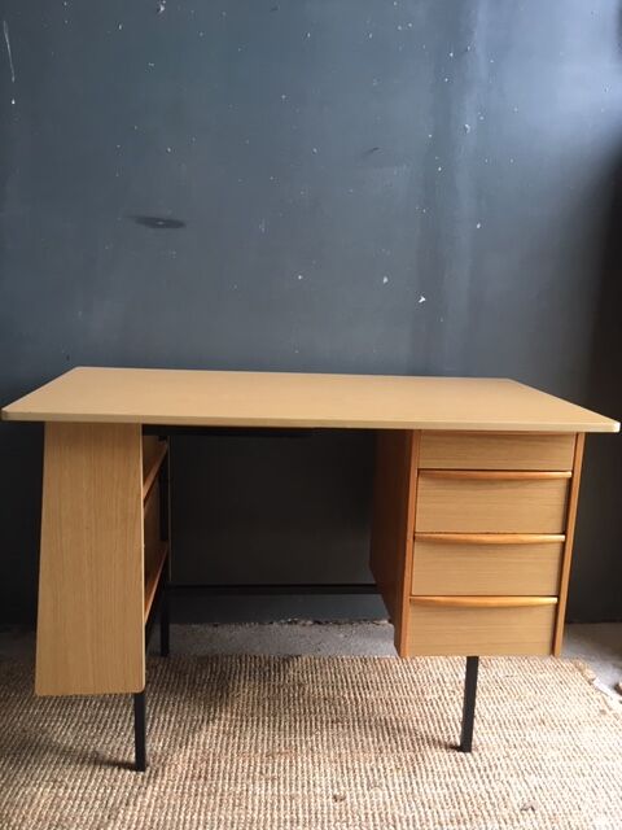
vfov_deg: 61.7
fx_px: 695
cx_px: 311
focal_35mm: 29
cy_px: 415
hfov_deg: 48.2
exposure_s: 1/33
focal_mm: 4.15
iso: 64
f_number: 2.2
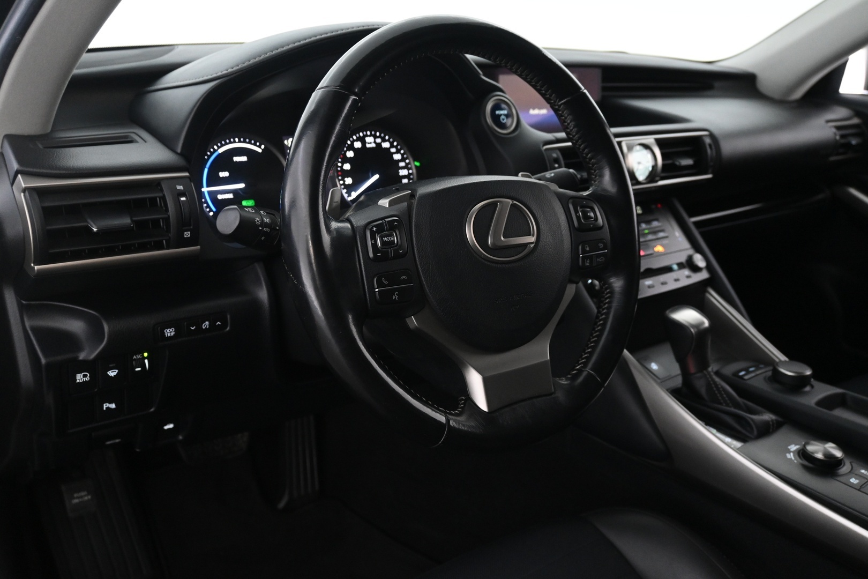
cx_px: 434
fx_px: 778
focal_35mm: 32
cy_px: 290
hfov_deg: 58.3
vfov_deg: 40.8
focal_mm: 21.5
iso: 2000
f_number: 4
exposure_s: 1/30
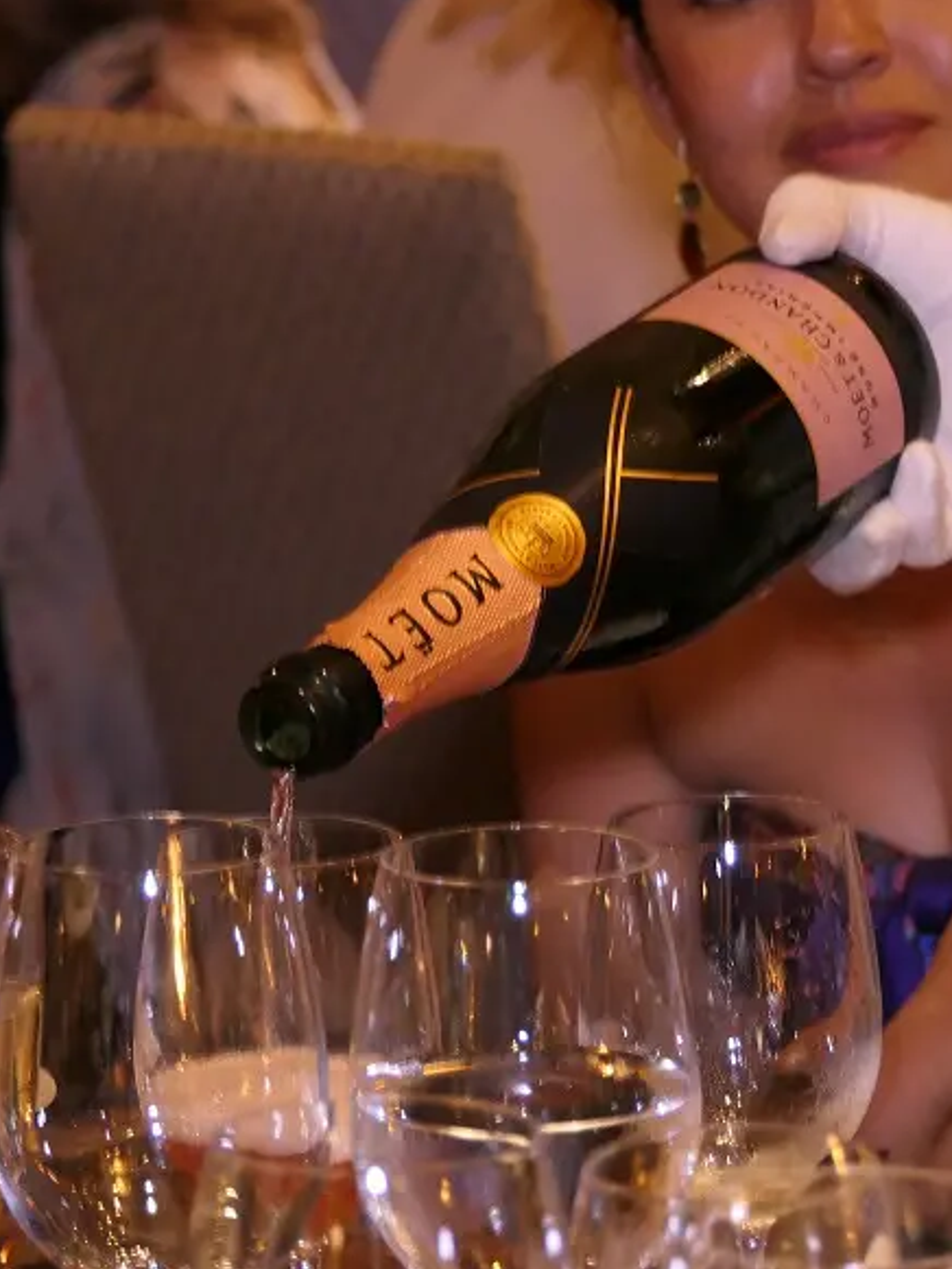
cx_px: 431
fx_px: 6268
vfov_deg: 11.6
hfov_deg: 8.7
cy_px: 633
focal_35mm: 171
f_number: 4.2
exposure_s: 1/20
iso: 1600
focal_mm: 43
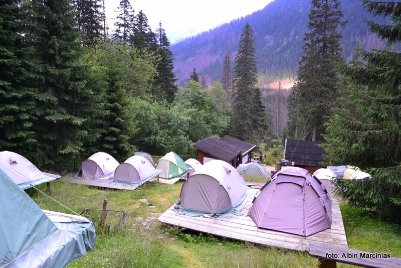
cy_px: 134
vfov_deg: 48.0
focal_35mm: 27
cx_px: 200
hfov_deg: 67.4
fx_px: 301
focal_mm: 18
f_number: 7.1
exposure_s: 1/40
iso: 400
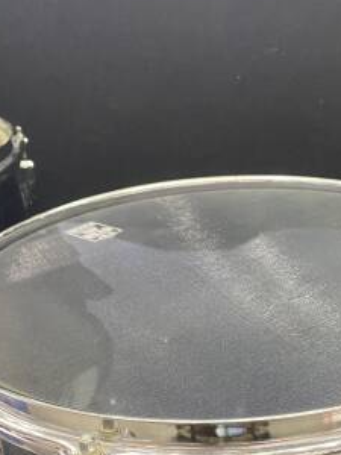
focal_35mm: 45
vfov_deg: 40.2
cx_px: 232
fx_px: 591
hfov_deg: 31.9
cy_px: 370
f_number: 1.8
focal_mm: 4.25
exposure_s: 1/60
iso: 400
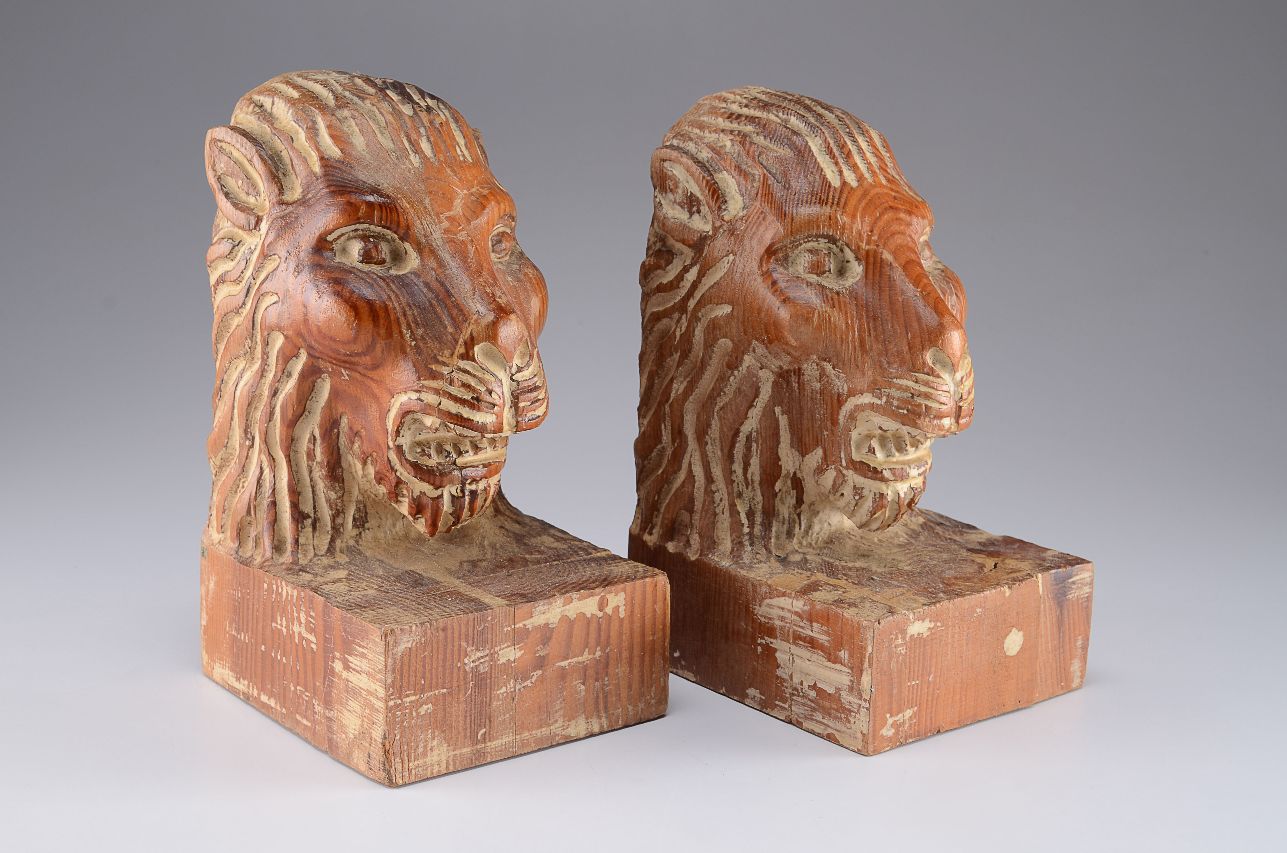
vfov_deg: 25.6
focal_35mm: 52
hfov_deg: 37.9
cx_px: 644
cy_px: 426
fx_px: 1873
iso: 100
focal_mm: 35
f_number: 10
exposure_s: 1/80
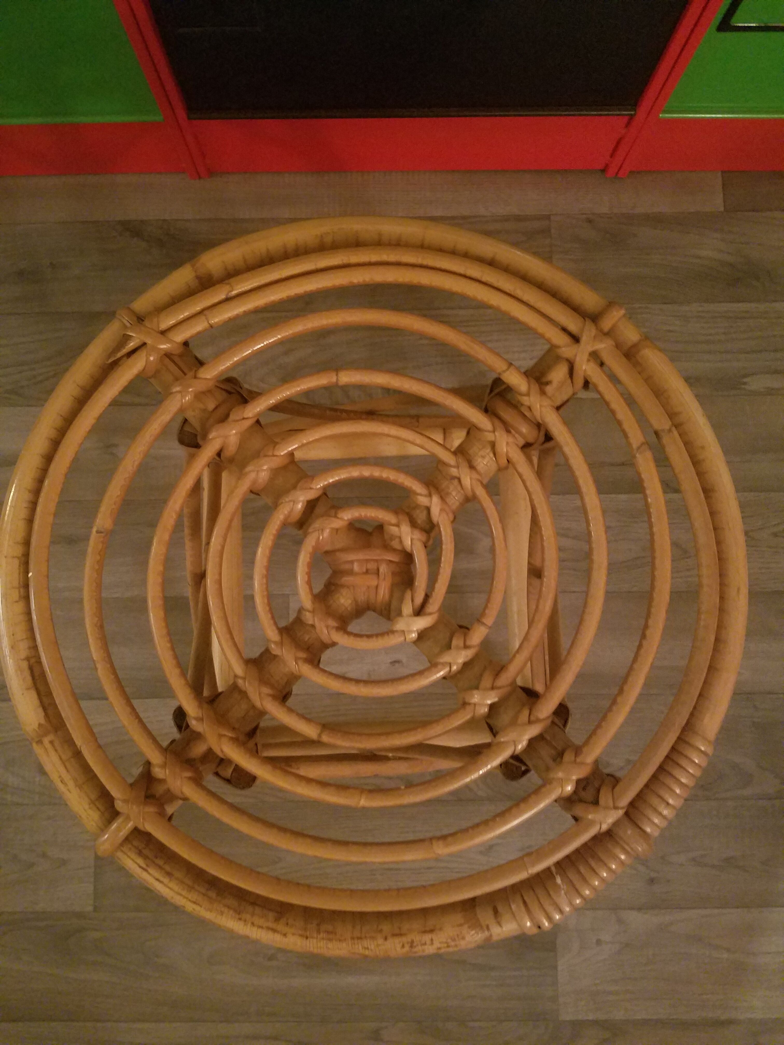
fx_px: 785
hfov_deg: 53.1
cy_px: 522
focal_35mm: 26
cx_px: 392
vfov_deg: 67.3
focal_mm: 4.2
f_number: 1.7
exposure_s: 1/10
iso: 500
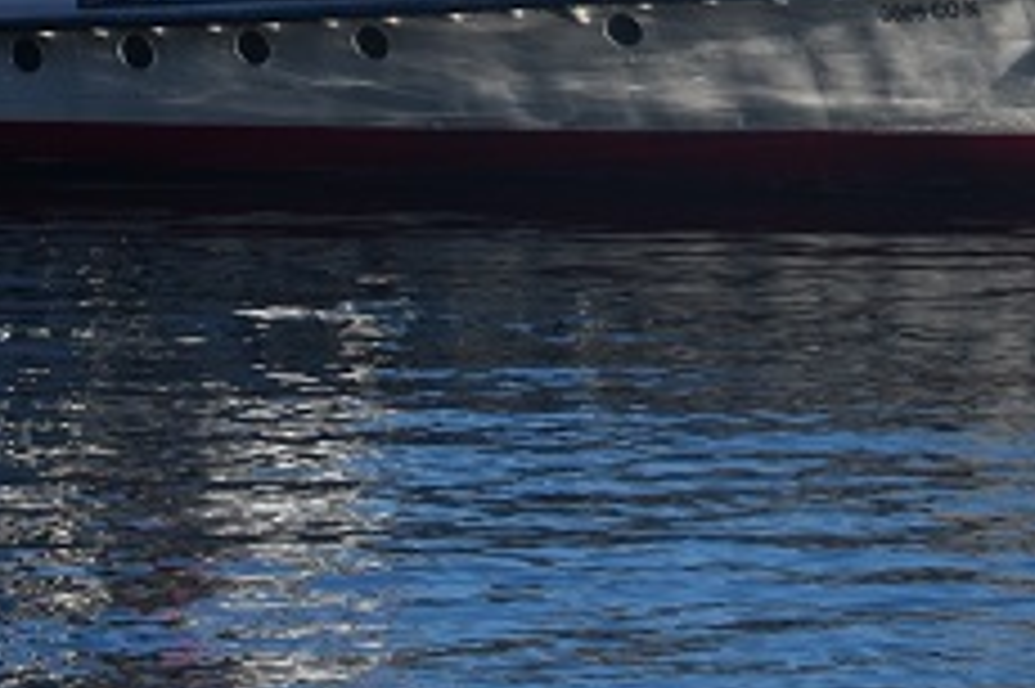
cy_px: -310
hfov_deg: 3.6
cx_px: -180
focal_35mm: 567
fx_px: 16296
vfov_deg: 2.4
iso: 200
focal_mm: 85
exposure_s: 1/400
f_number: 10
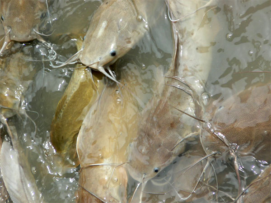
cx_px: 136
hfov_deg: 4.7
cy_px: 102
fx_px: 3288
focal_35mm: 420
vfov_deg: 3.5
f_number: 4
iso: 80
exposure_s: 1/250
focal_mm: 55.2
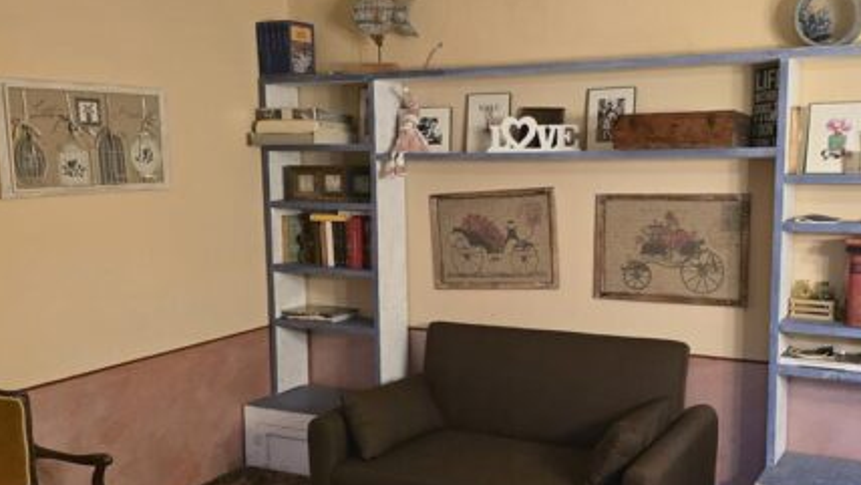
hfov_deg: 63.8
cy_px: 281
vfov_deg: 38.9
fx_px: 685
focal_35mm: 30
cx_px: 507
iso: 1600
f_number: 1.7
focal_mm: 6.3
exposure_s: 1/100
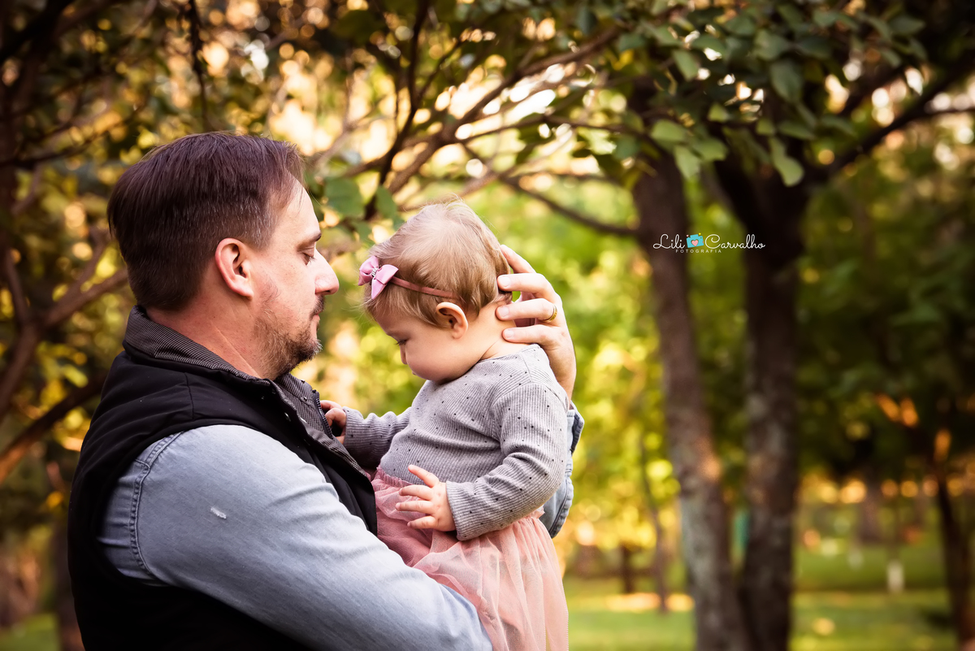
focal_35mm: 125
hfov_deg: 16.4
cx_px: 488
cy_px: 326
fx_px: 3386
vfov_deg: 11.0
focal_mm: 125
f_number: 8
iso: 2000
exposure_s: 1/200
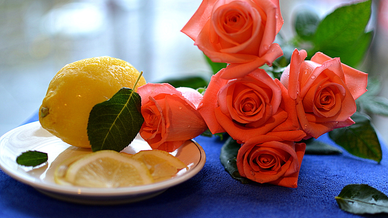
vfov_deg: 21.6
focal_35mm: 56
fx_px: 571
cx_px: 195
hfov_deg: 37.5
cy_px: 106
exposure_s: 1/40
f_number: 1.8
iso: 100
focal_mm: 35
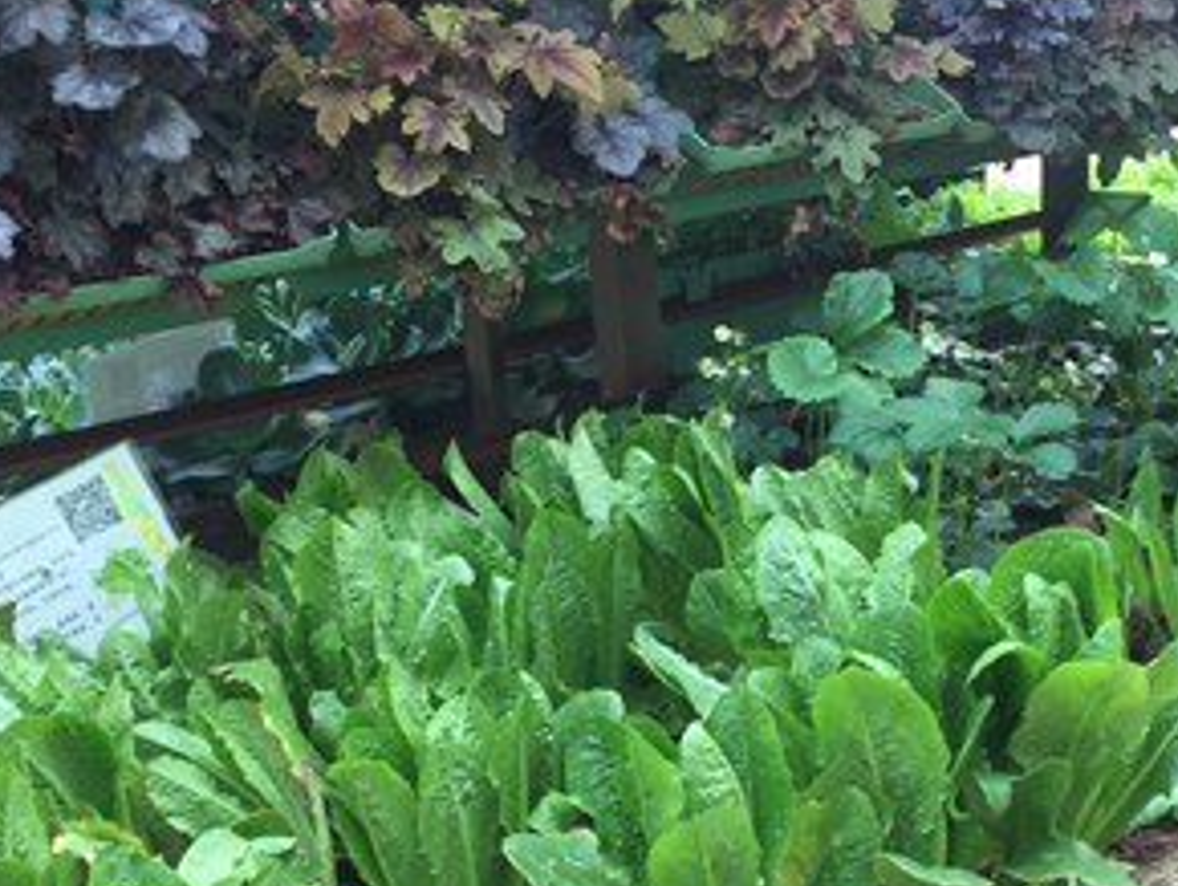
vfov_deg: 26.4
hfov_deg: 34.8
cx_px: 703
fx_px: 1873
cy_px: 608
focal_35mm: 55
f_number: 2.2
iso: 32
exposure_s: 1/50
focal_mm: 4.15
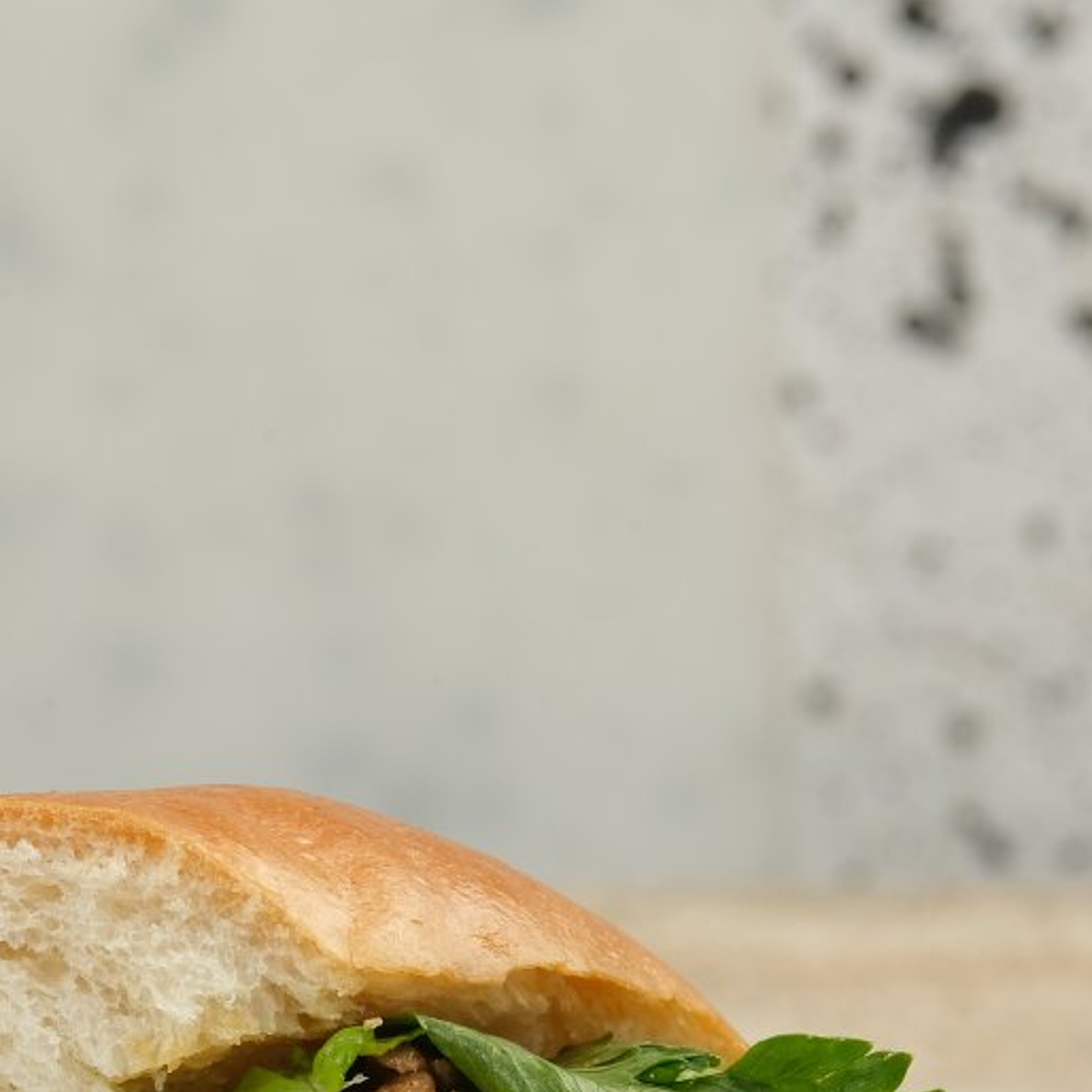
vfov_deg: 4.2
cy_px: 1108
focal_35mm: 415
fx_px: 14811
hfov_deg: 4.2
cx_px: -327
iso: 200
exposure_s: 1/100
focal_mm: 104.9
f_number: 11
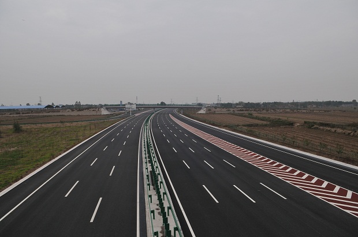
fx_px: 253
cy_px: 118
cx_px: 179
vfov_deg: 50.2
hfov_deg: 70.5
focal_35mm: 26
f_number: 5.6
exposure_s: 1/125
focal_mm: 17
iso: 200
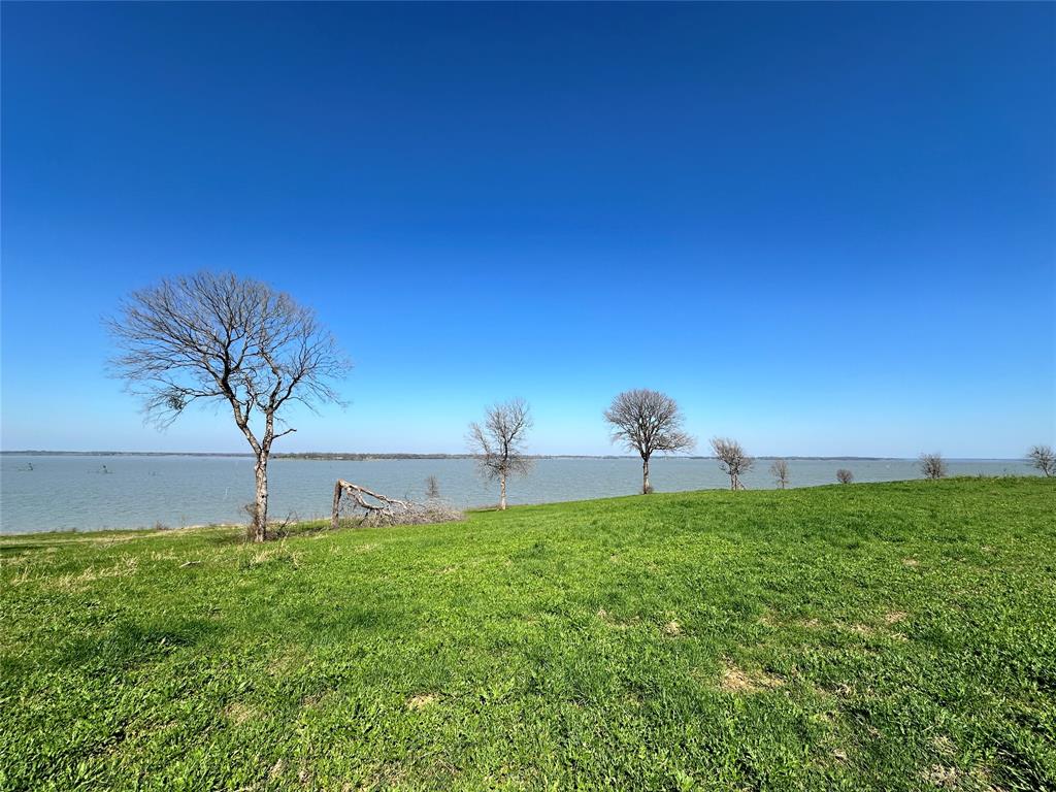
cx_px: 528
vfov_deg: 85.7
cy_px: 396
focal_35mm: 14
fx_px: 427
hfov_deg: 102.1
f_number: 2.2
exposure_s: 1/2747
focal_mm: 2.22
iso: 50
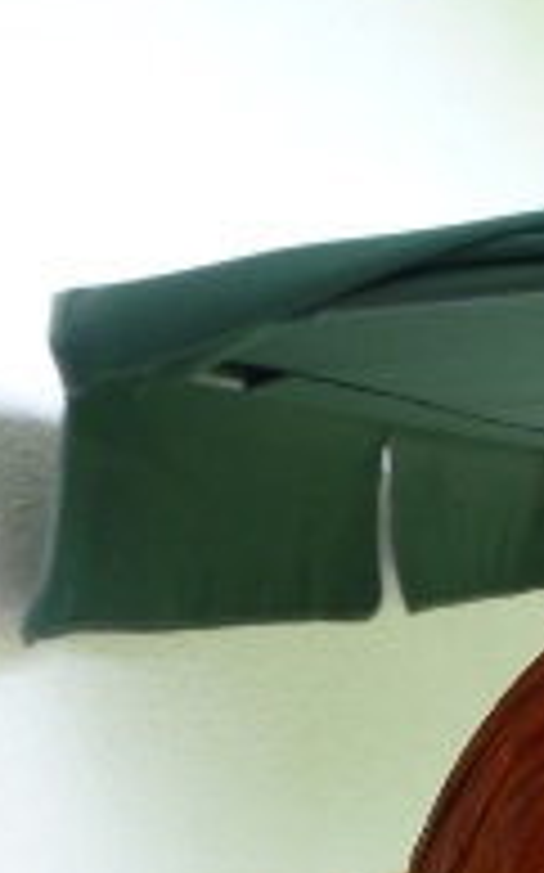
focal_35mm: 70
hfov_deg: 15.4
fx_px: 1663
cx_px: 1048
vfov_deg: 29.1
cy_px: 616
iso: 125
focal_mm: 4.5
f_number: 3.3
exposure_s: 1/30
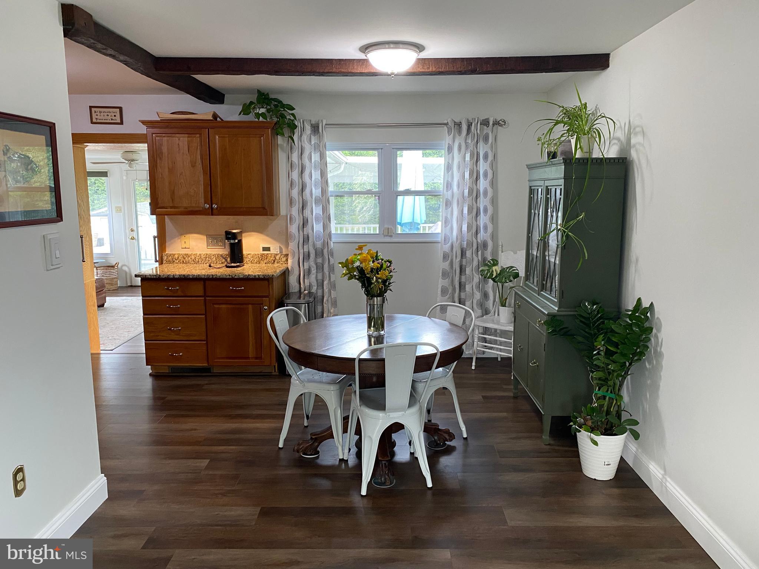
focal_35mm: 26
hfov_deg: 67.3
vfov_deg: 53.1
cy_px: 284
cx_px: 380
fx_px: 570
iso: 250
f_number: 1.8
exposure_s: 1/60
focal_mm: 4.25
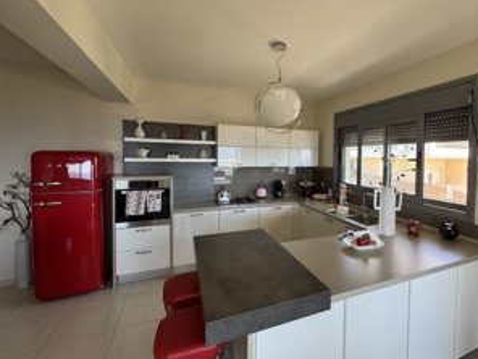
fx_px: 235
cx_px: 287
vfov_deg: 74.6
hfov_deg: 89.8
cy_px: 163
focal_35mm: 17
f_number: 2.2
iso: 80
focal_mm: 2.22
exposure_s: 1/99
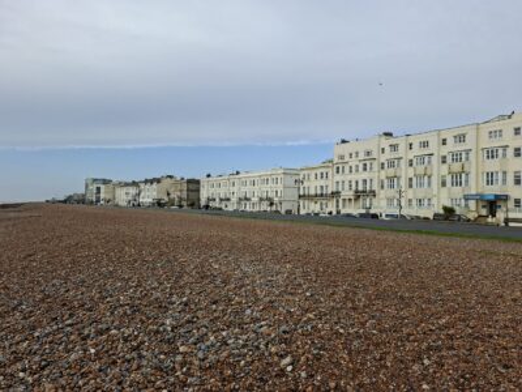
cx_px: 261
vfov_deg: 58.9
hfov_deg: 73.9
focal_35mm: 23
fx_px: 347
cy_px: 196
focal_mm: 5.54
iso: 50
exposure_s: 1/1047
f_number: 1.8
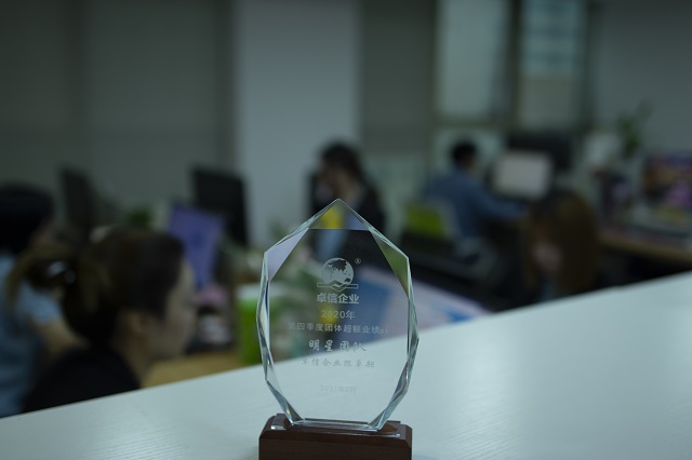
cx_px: 346
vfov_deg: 36.8
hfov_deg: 53.2
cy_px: 230
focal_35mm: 36
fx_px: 692
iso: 100
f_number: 1.4
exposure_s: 1/100
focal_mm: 24
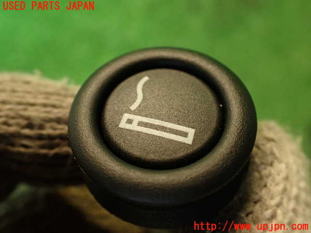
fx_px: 287
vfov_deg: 44.2
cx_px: 156
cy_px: 116
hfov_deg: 56.8
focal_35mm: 32
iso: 250
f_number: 2.4
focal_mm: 5.79
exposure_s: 1/30
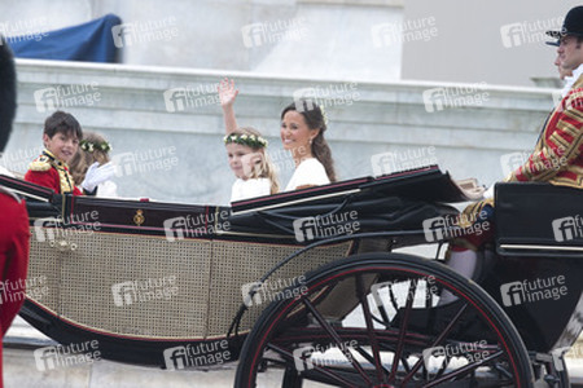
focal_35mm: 285
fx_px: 4615
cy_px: 194
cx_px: 292
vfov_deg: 4.8
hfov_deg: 7.2
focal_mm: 190
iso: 640
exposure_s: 1/1000
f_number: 5.6
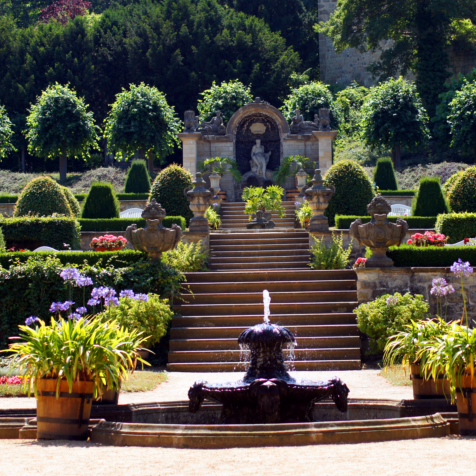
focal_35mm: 147
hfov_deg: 11.9
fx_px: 2287
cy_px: 216
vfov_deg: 11.9
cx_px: 254
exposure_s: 1/250
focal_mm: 70
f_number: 5.6
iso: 100
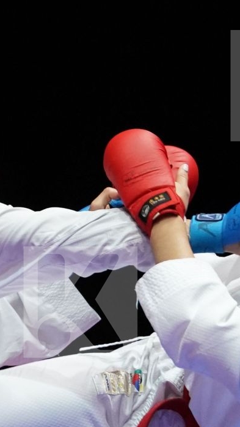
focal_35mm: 797
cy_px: 302
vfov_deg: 2.7
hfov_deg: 1.5
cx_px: -126
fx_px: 9010
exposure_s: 1/1000
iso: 4000
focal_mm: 197
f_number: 2.8
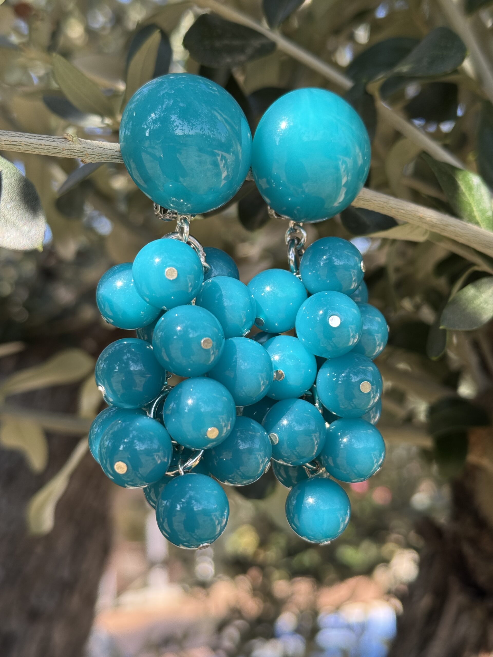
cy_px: 328
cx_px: 246
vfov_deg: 39.7
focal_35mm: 48
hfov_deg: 30.3
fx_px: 911
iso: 64
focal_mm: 6.76
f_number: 1.78
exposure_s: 1/651
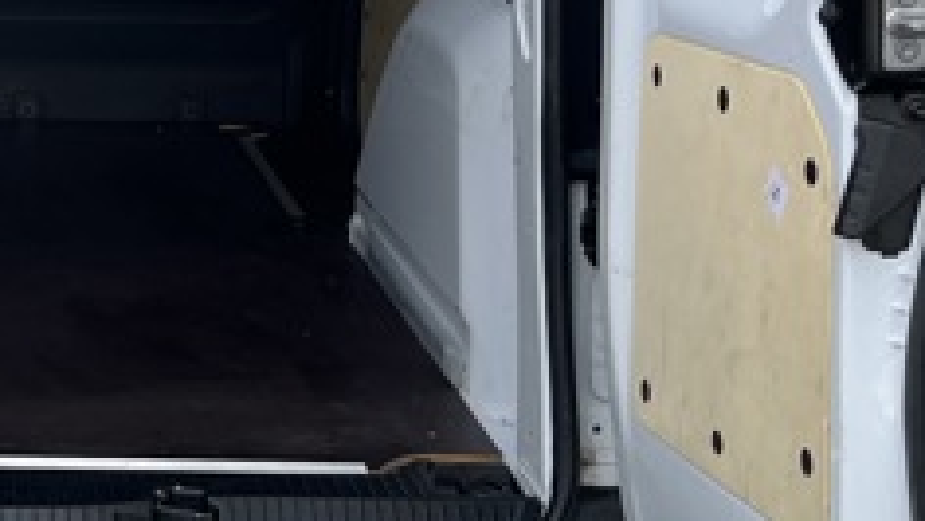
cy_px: -55
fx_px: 2356
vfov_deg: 12.4
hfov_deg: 20.9
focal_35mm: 96
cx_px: -157
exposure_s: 1/143
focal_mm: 5.1
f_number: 1.6
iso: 32
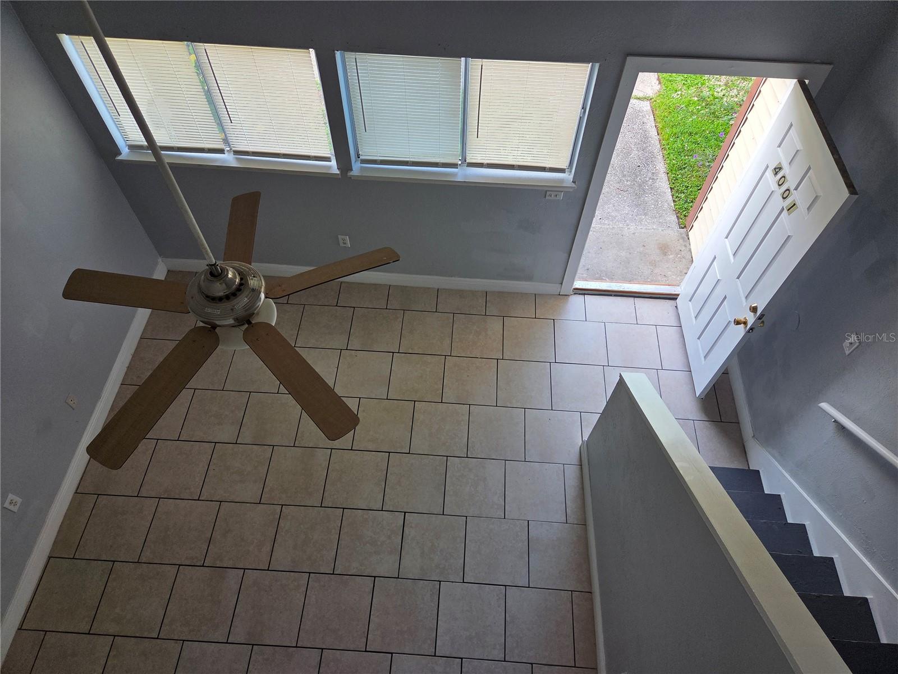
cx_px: 449
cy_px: 337
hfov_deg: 73.9
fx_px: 597
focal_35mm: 23
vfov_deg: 58.9
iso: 64
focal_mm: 5.4
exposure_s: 1/180
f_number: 1.8
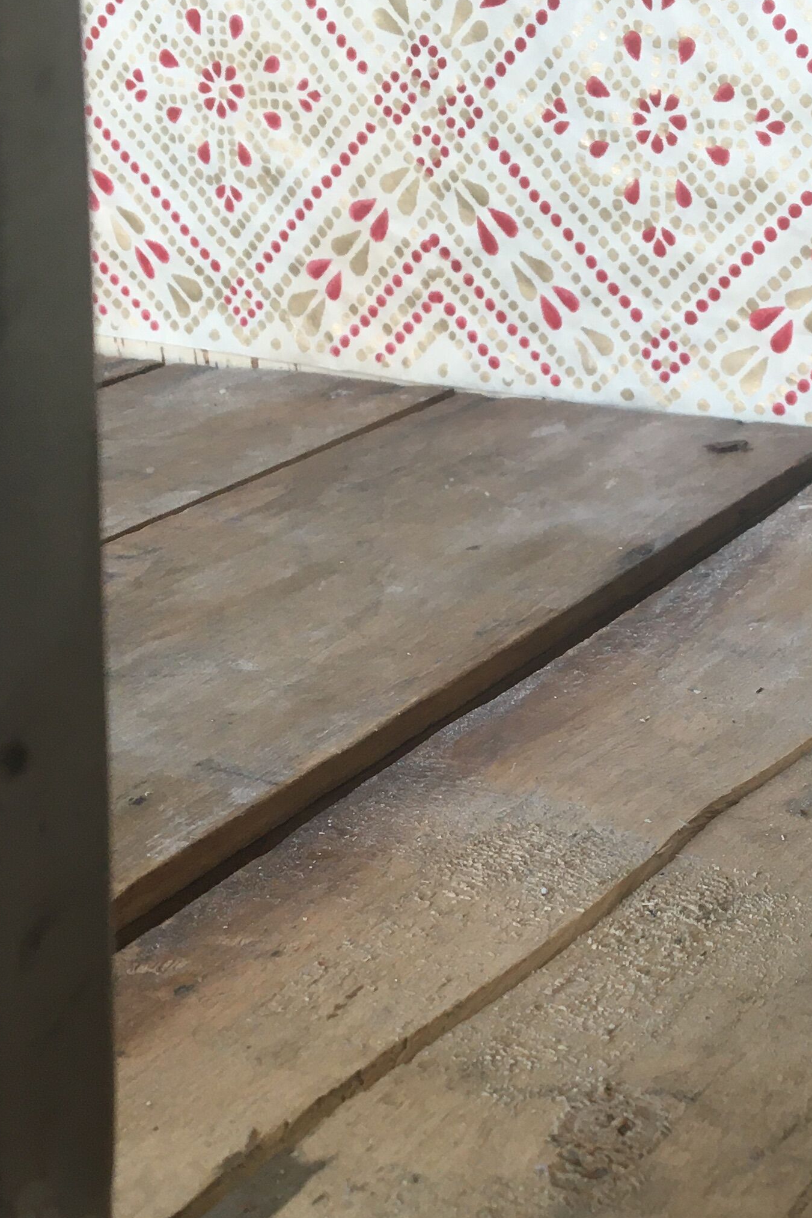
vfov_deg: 33.3
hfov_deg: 22.4
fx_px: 2030
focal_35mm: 60
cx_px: 592
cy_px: 724
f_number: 2.2
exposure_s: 1/33
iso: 25
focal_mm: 4.15
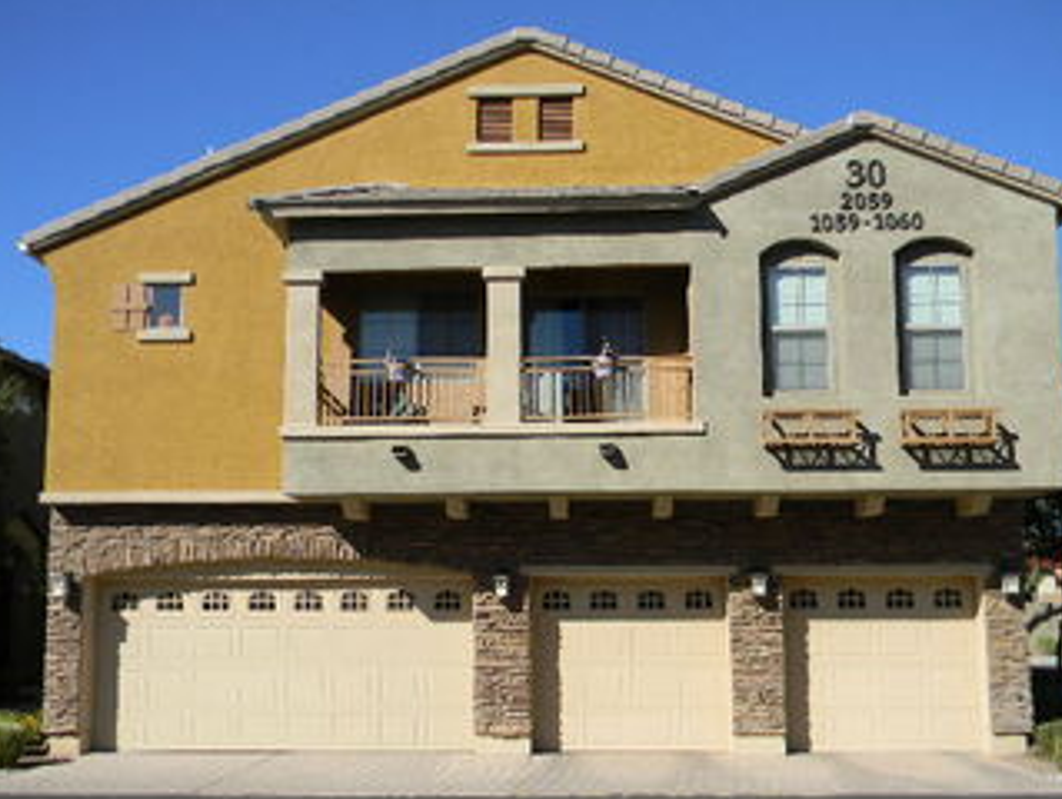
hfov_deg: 47.8
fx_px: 1198
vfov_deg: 36.9
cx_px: 559
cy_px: 423
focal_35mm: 39
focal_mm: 6.4
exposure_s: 1/252
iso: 80
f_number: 7.4
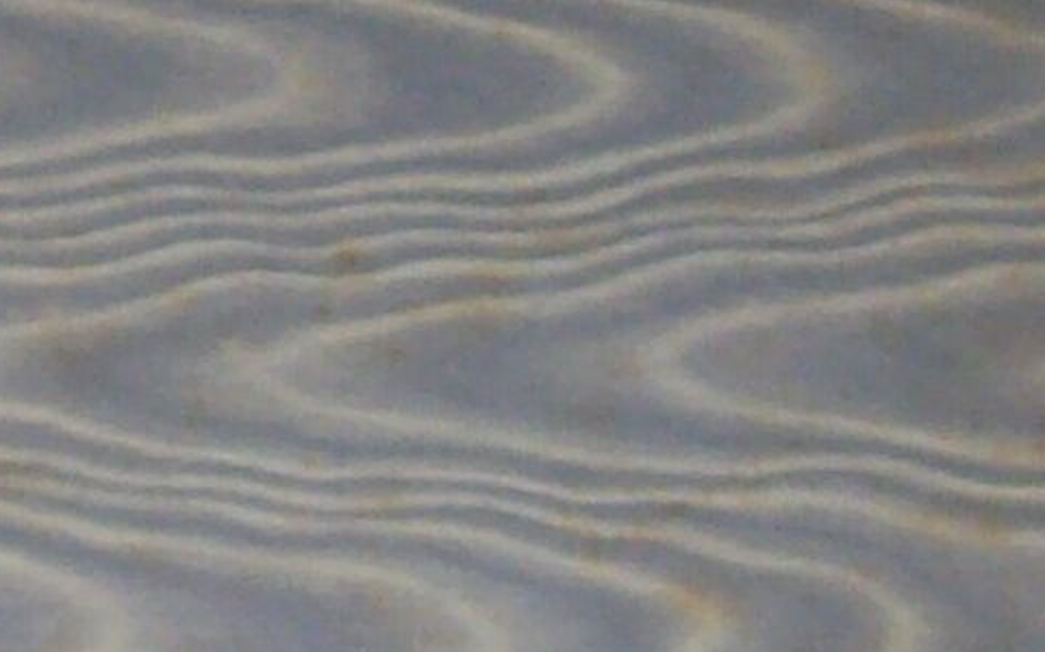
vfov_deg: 5.8
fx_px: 6433
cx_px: 7
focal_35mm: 226
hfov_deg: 9.2
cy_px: -28
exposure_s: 1/64
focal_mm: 6
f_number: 2.7
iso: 80
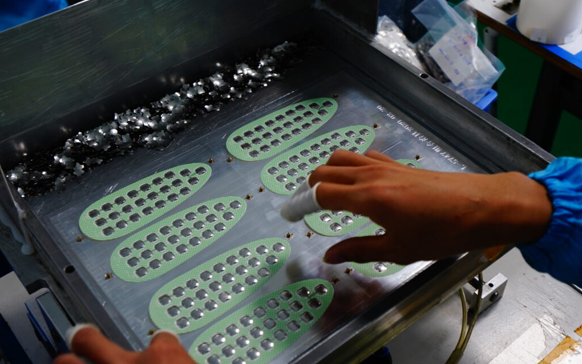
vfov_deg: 29.2
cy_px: 189
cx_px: 290
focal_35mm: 44
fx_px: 698
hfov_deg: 45.3
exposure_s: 1/30
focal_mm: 29
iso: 400
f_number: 4
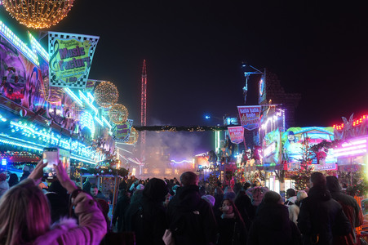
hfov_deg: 43.6
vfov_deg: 29.8
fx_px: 460
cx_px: 184
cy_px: 122
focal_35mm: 45
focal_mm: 30
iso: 640
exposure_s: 1/50
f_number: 3.5
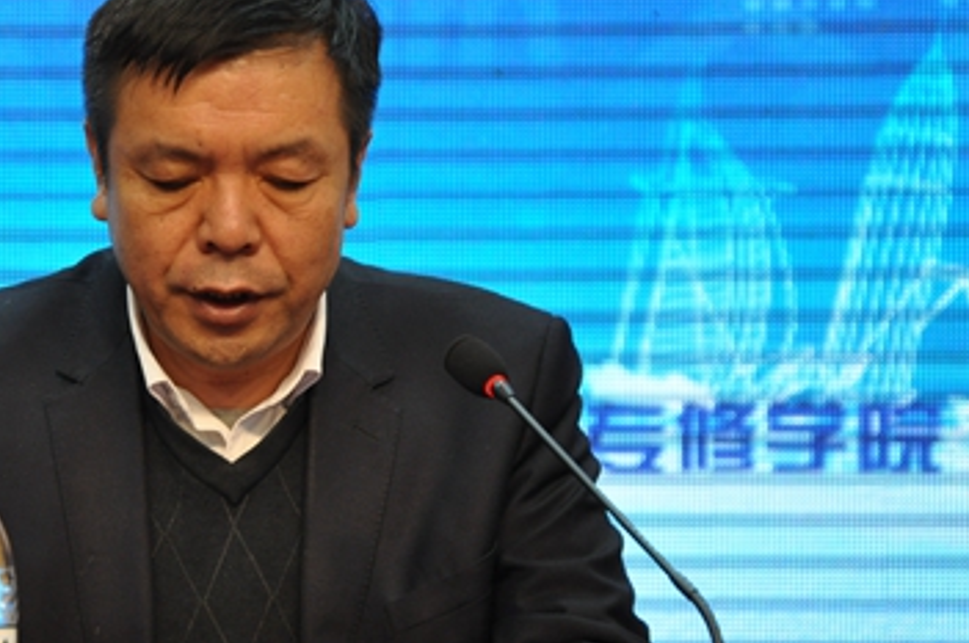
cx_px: 202
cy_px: 367
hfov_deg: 9.4
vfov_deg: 6.3
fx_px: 5856
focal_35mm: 218
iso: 800
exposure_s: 1/100
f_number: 5.6
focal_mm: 85
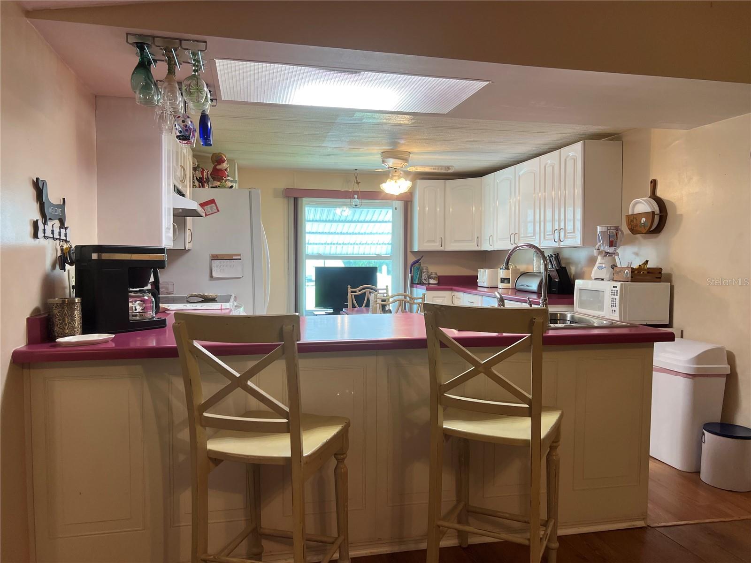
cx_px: 376
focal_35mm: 26
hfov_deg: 67.3
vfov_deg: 53.1
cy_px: 282
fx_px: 564
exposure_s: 1/120
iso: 100
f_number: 1.5
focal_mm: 5.7
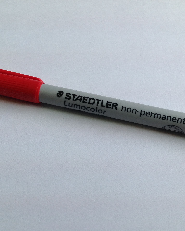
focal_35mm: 46
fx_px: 315
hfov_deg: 32.7
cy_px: 116
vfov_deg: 40.3
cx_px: 104
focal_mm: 4.28
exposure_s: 1/227
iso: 50
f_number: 2.4
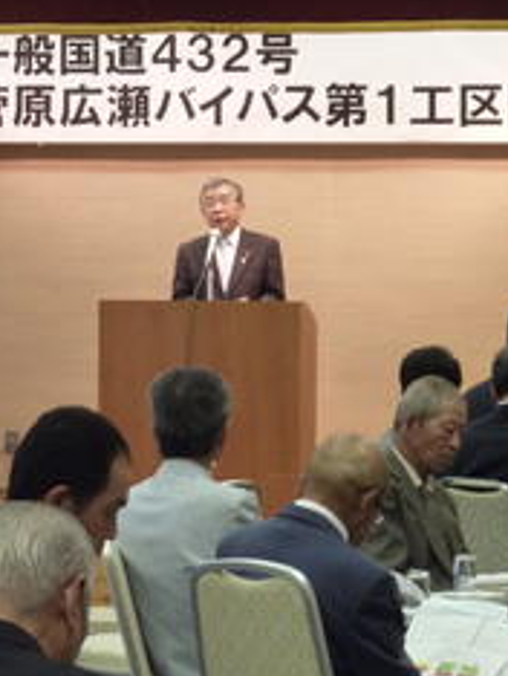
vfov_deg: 10.2
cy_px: 303
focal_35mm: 194
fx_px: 3789
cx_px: 227
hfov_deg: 7.7
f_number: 4.4
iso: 400
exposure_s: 1/25
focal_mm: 21
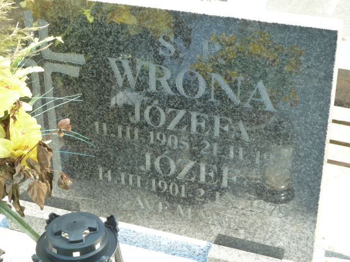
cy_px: 131
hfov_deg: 29.0
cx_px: 175
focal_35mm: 67
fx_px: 677
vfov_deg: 21.9
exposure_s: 1/50
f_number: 4.1
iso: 125
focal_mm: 11
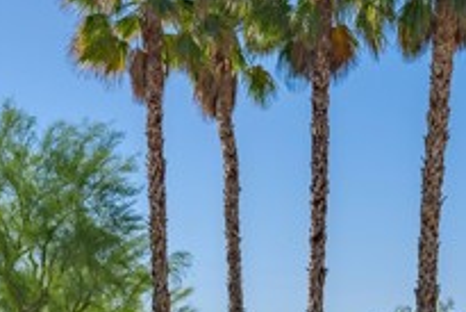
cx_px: -16
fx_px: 971
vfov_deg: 17.1
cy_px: 411
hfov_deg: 25.4
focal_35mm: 75
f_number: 10
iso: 100
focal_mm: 24
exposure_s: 1/1600
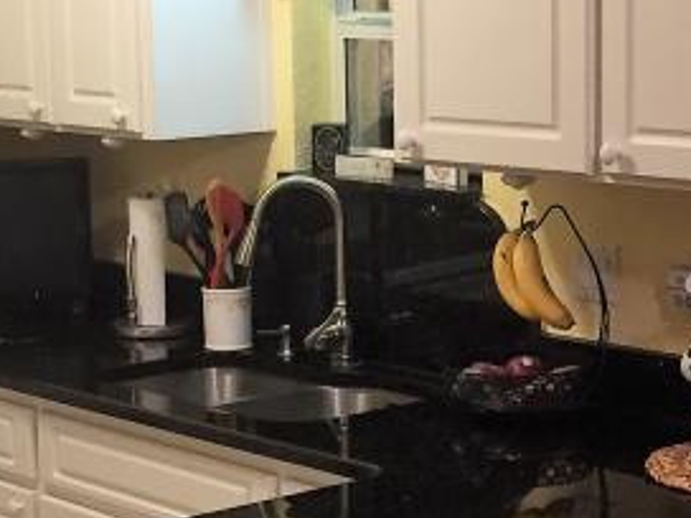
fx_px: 2176
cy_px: 406
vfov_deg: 13.5
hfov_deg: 18.0
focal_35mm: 109
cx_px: 338
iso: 64
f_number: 2.2
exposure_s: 1/30
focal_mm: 4.15
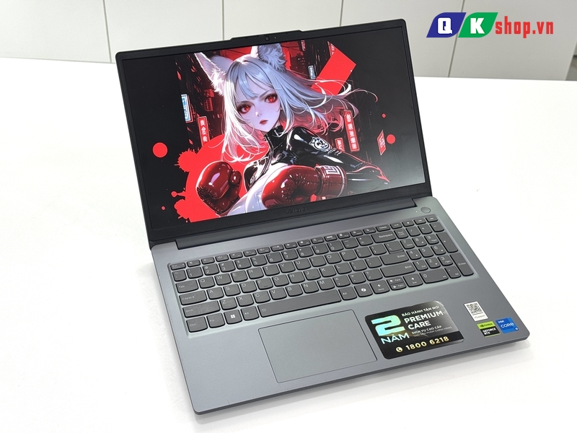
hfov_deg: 39.7
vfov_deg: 30.3
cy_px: 216
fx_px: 800
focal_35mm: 48
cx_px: 288
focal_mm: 6.76
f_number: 1.78
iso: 50
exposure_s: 1/100
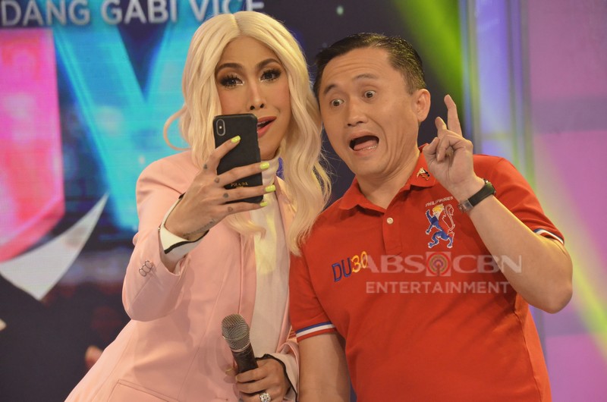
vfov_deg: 6.8
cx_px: 304
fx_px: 3408
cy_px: 201
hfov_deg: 10.2
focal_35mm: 202
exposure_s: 1/250
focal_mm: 135
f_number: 8
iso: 3200
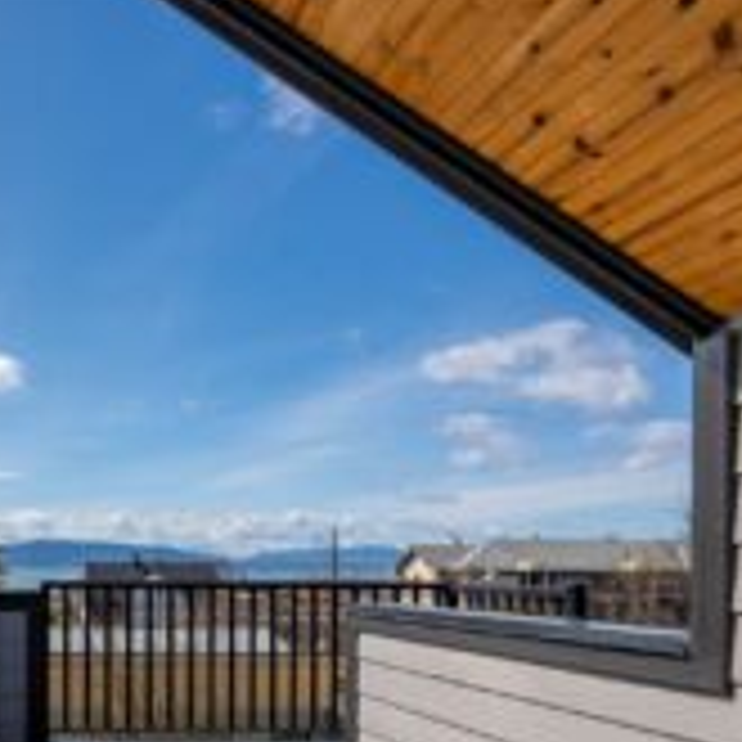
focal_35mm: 34
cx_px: 0
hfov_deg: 42.0
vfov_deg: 46.4
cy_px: 569
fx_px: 825
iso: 250
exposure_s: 1/1000
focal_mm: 16.5
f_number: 9
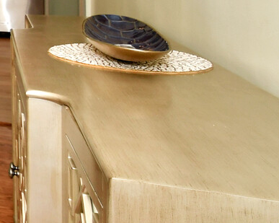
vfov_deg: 23.4
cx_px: -264
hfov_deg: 19.7
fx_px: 487
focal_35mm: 59
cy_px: -50
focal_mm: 10
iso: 400
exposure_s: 1/320
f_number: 8
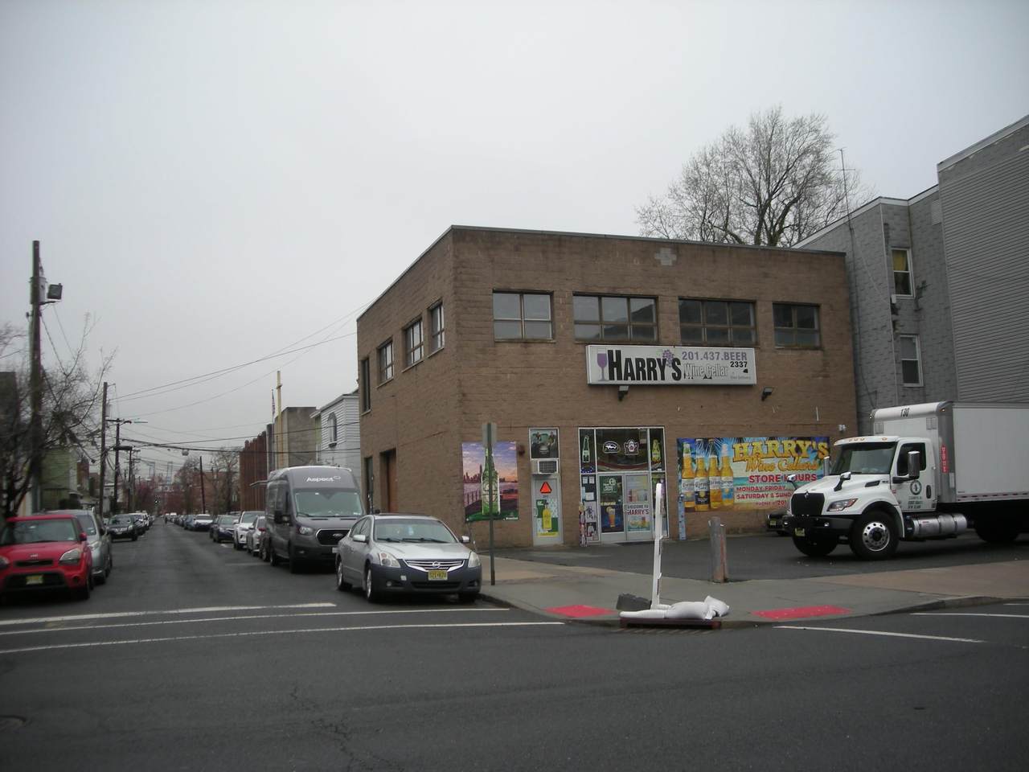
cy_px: 386
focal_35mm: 35
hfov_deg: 52.6
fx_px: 1040
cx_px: 514
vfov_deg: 40.7
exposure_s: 1/203
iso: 50
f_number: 2.8
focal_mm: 5.7
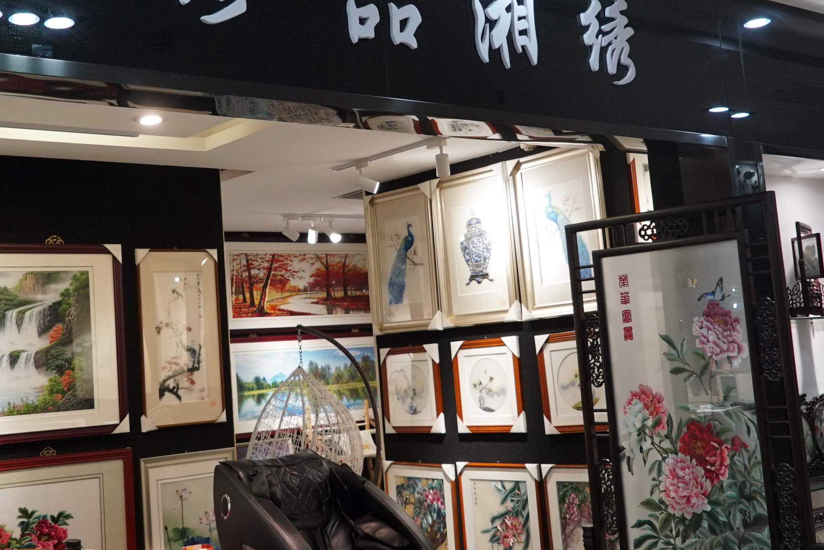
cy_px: 194
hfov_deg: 41.0
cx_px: 343
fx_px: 1099
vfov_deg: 28.0
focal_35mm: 48
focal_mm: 24
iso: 1600
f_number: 4
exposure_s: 1/160
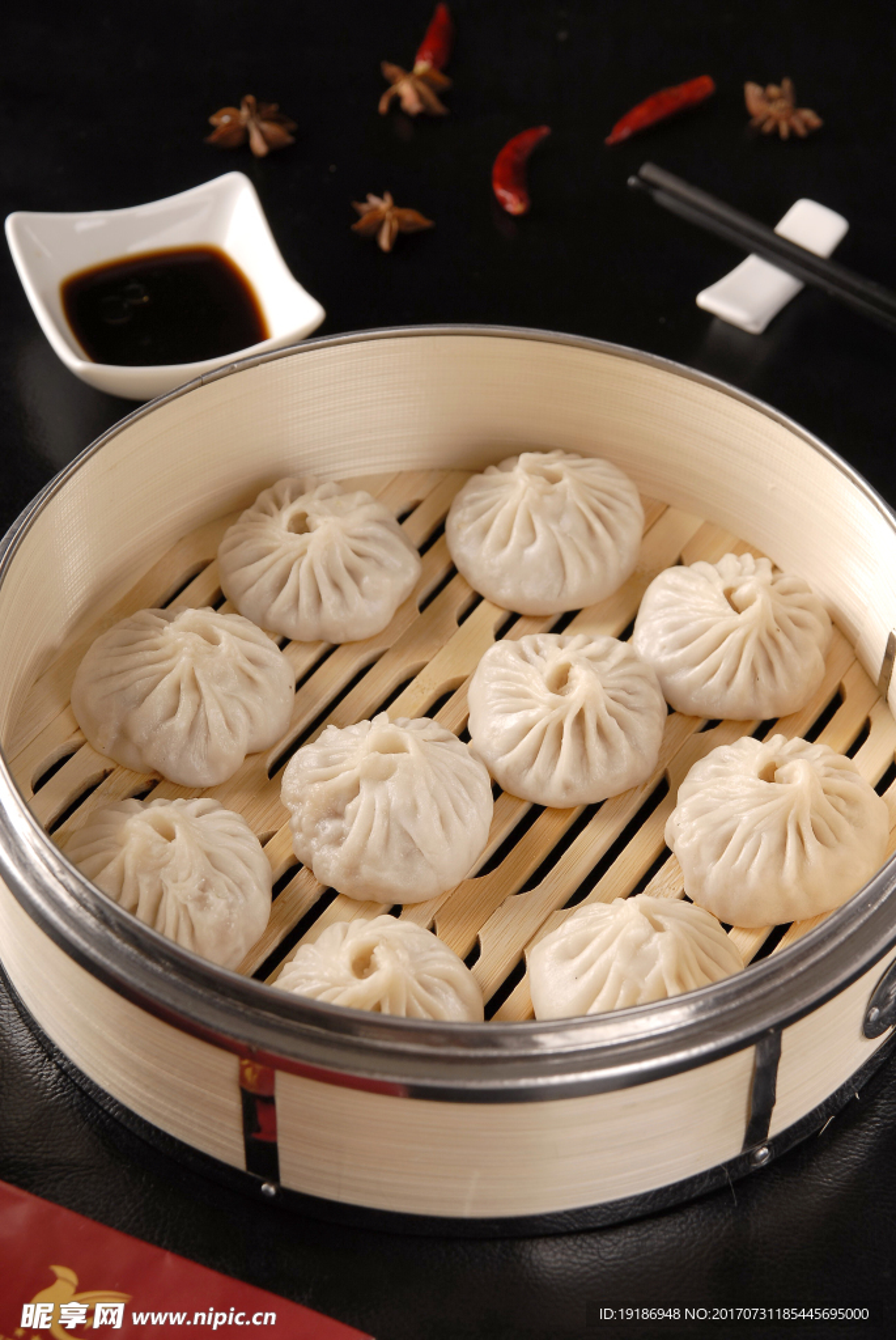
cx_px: 448
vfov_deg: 22.6
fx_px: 3352
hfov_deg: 15.2
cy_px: 670
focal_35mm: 90
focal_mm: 60
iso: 100
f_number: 5.6
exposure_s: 1/160
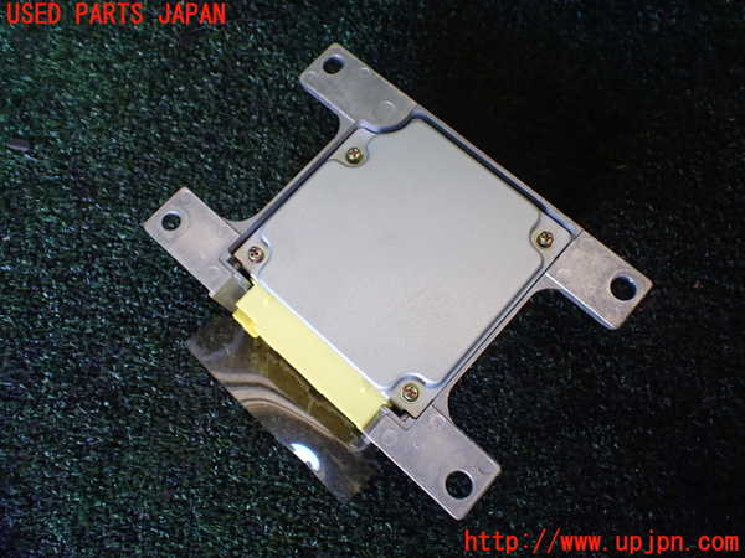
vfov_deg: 46.8
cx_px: 372
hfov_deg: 60.0
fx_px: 646
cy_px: 279
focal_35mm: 30
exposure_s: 1/125
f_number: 2.3
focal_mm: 5.4
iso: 640
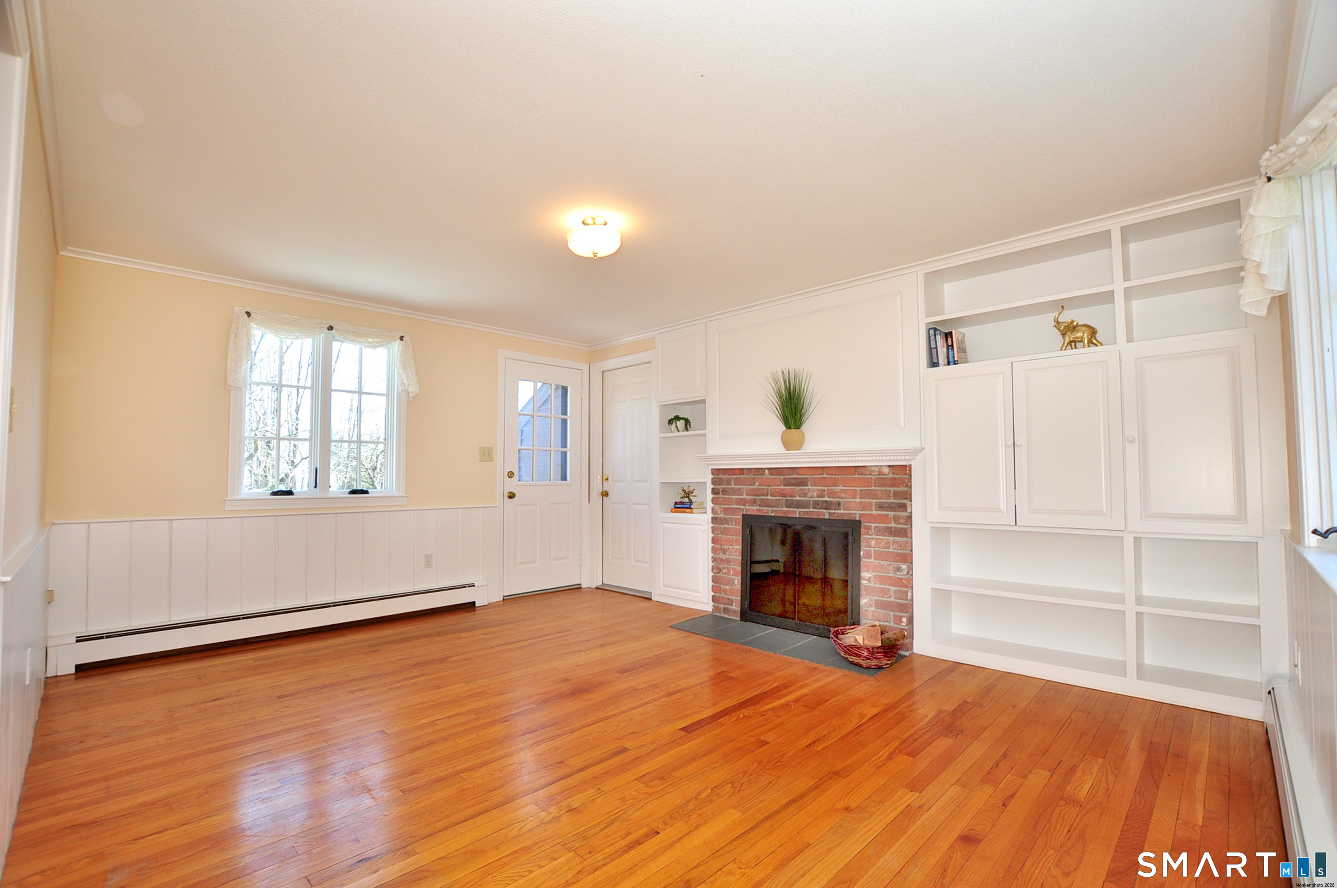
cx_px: 668
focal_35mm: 15
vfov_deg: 77.2
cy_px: 444
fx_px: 556
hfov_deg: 100.5
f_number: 5
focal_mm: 10
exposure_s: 1/100
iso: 250
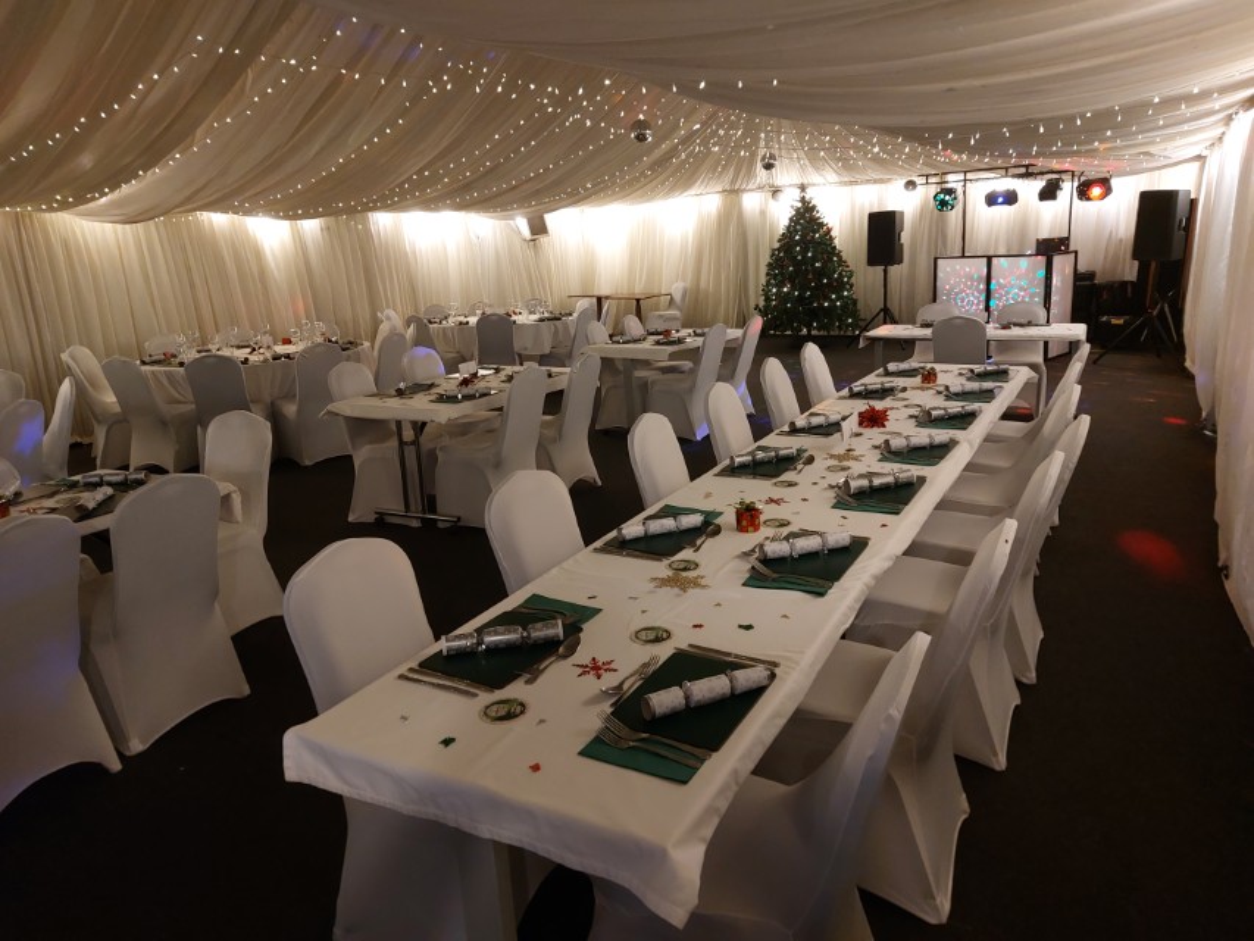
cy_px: 470
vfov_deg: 56.8
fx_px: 870
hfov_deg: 71.6
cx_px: 627
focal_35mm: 24
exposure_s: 1/50
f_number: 1.8
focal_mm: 5.23
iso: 400
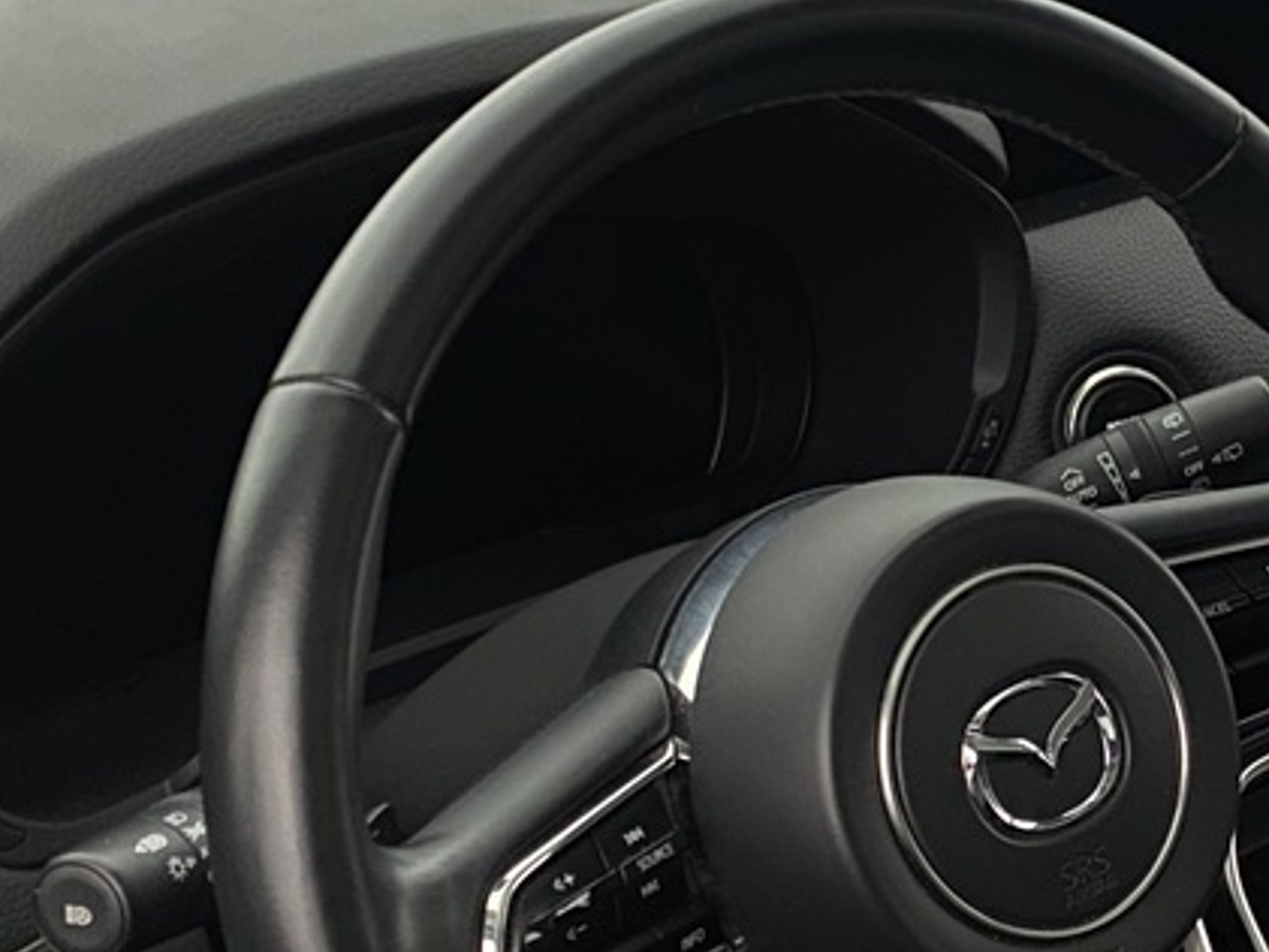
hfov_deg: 21.3
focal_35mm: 89
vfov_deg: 16.6
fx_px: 3264
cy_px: 615
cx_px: 1260
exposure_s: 1/25
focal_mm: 4.25
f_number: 1.8
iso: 800
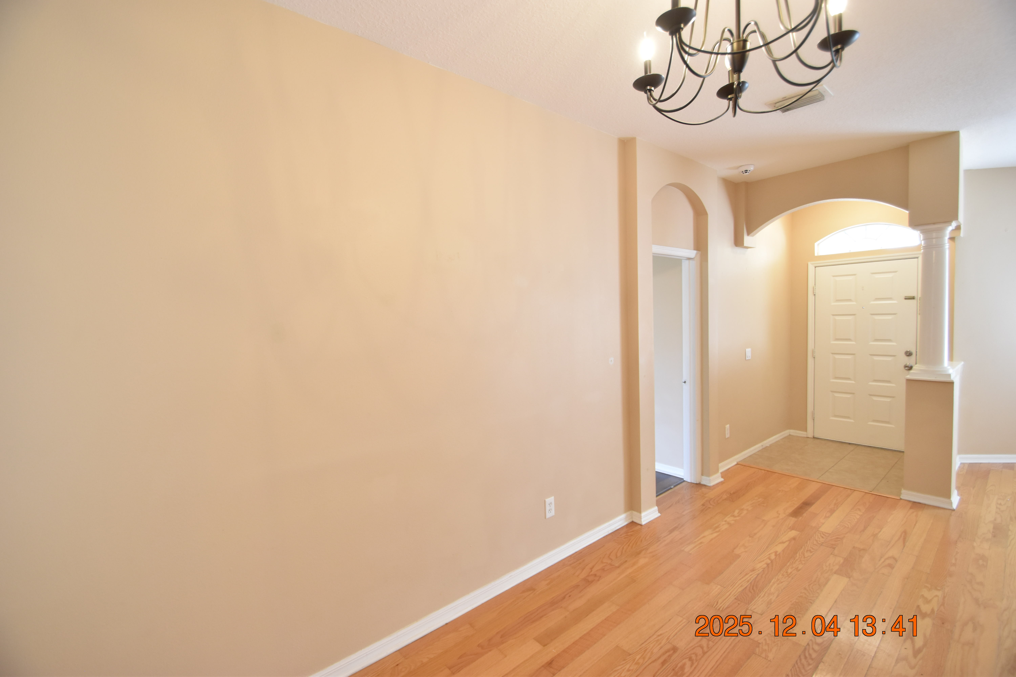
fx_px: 423
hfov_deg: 100.4
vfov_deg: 77.3
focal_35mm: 15
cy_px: 338
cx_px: 508
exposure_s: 1/60
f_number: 3.5
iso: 800
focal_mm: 10
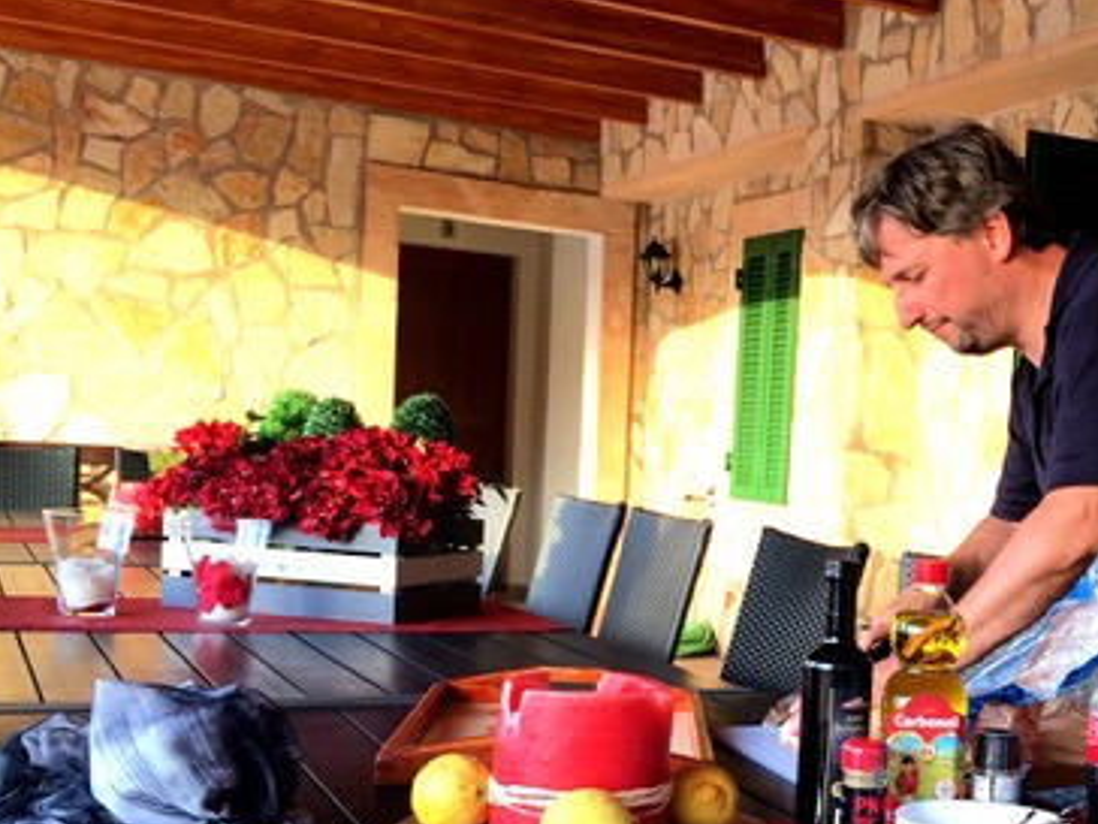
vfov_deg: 28.3
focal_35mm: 51
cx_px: 959
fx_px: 1618
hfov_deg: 35.6
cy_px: 567
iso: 50
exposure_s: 1/50
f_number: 2.2
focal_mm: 4.15
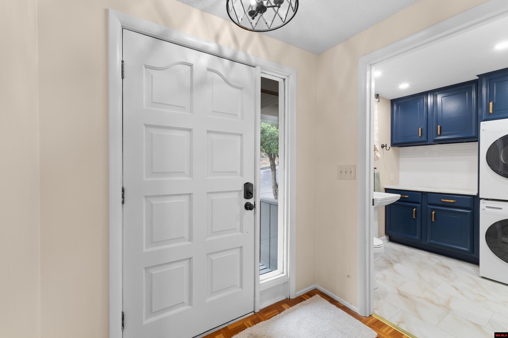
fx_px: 212
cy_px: 169
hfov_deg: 100.4
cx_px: 254
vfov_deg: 77.3
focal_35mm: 15
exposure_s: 1.6
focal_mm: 10
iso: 200
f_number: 9
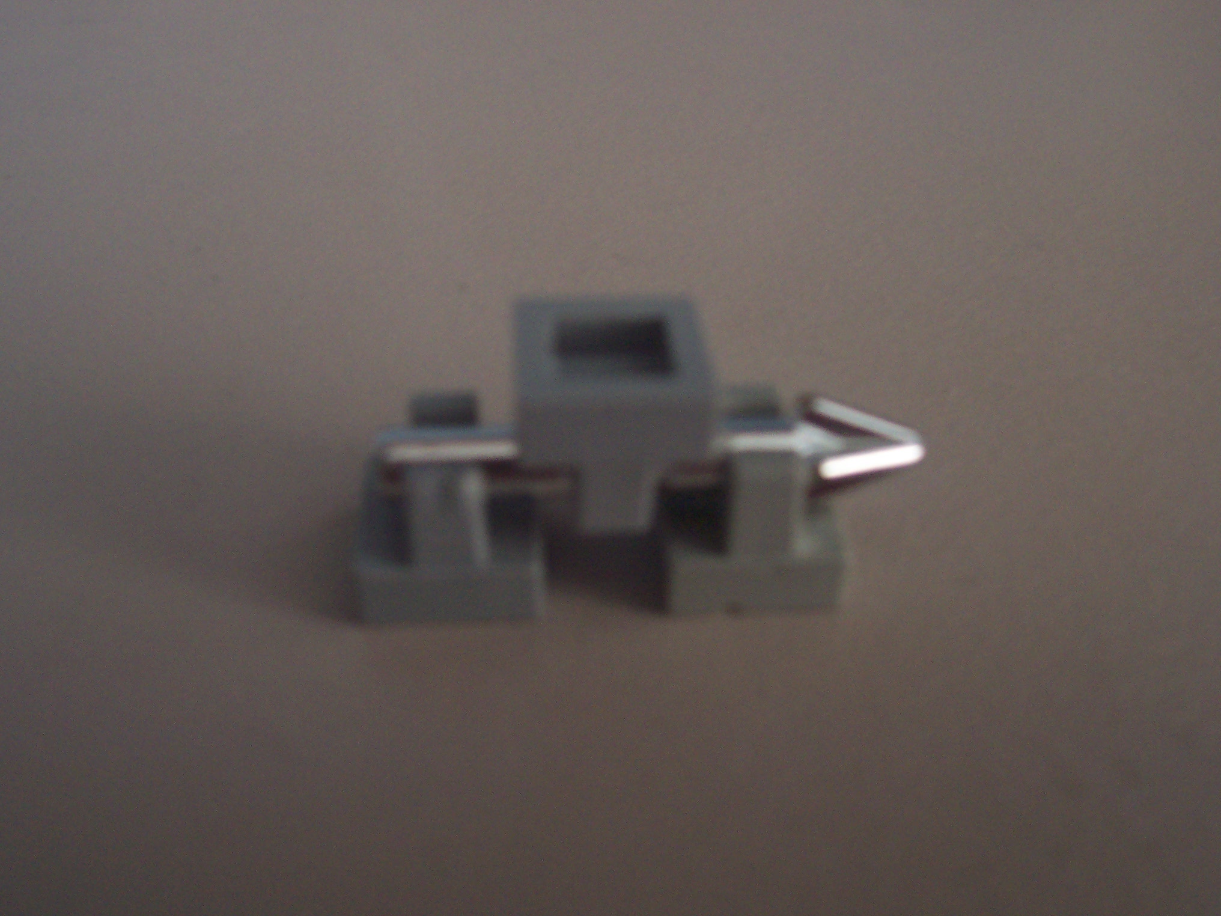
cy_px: 458
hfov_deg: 50.1
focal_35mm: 37
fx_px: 1305
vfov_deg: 38.7
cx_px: 610
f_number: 2.8
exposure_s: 1/8
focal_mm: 5.6
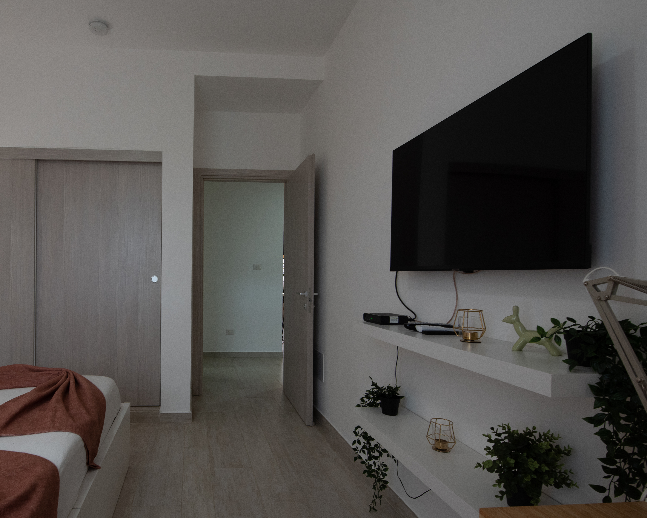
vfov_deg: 65.5
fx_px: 402
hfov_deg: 75.1
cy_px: 278
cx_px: 212
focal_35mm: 21
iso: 640
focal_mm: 16
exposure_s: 1/15
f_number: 9
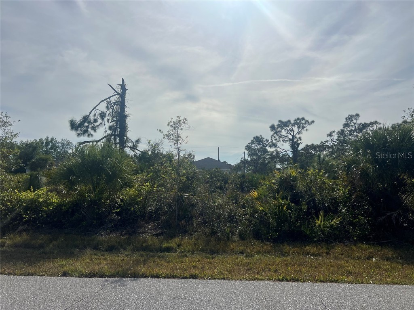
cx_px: 207
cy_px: 155
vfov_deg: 53.1
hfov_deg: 67.3
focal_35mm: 26
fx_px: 311
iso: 50
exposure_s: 1/16393
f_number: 1.5
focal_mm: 5.7
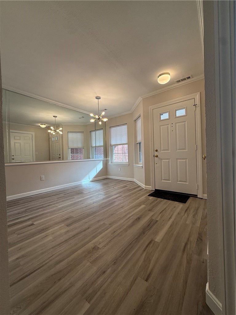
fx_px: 127
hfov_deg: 85.7
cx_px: 118
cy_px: 158
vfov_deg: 102.1
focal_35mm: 14
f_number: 2.2
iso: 100
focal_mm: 2.22
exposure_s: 1/120
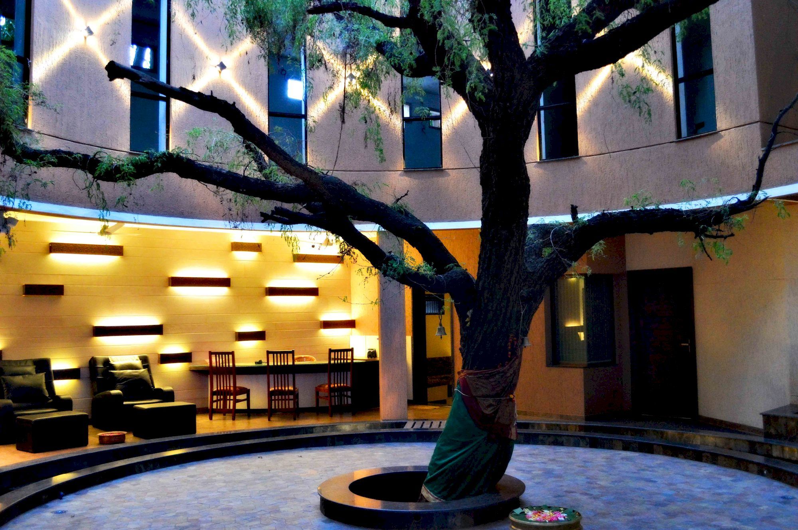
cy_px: 265
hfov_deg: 57.3
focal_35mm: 33
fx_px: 731
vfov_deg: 39.9
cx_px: 399
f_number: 4
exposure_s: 1/30
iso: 2500
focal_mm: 22
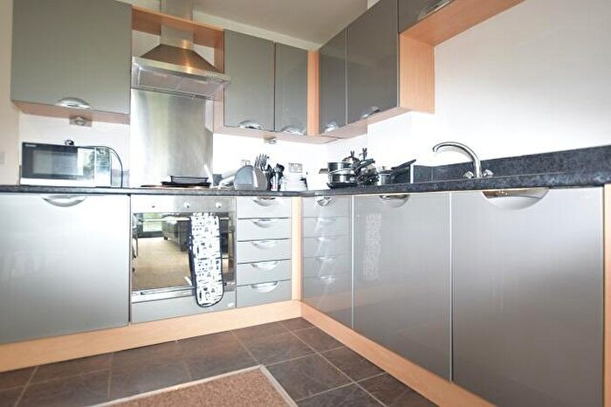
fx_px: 331
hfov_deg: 85.4
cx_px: 306
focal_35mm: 20
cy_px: 204
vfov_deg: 63.2
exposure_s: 1/60
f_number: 4
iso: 450
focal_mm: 13
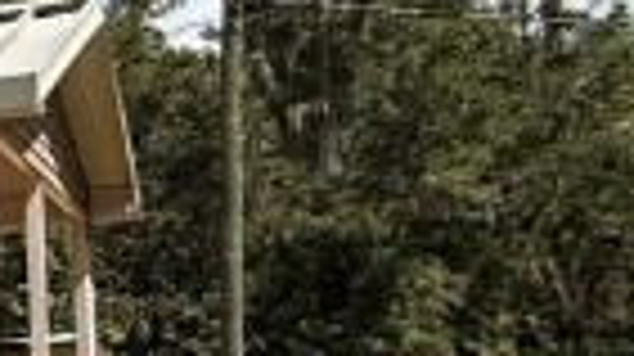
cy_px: 464
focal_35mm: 111
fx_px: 1864
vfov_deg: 10.6
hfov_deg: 10.5
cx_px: -1421
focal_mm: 2.22
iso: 50
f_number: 2.2
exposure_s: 1/2320
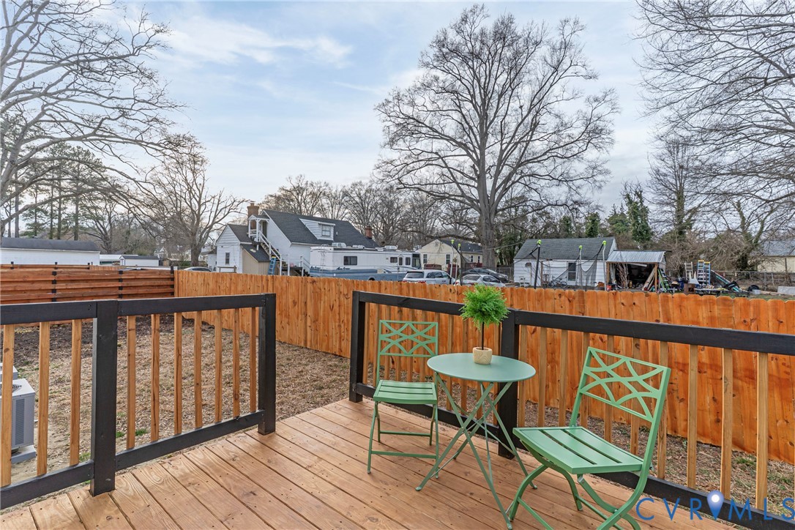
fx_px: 375
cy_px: 265
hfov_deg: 93.3
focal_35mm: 17
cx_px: 398
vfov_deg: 70.4
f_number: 8
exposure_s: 1/160
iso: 640
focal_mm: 17
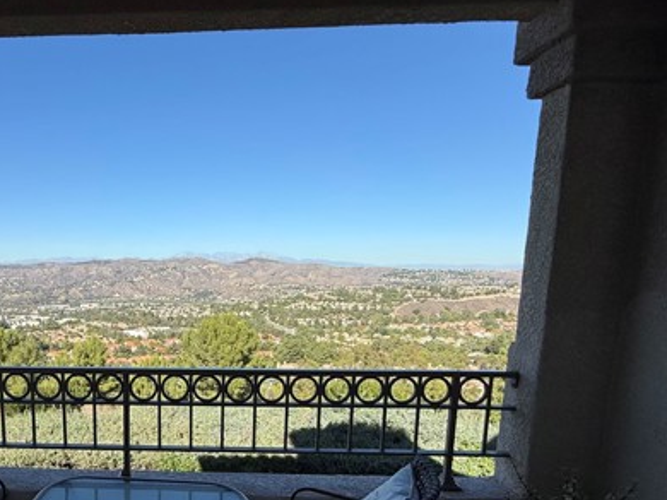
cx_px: 174
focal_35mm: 23
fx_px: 443
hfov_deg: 69.5
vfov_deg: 57.5
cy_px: 336
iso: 50
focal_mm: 2.22
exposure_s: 1/2165
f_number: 2.2
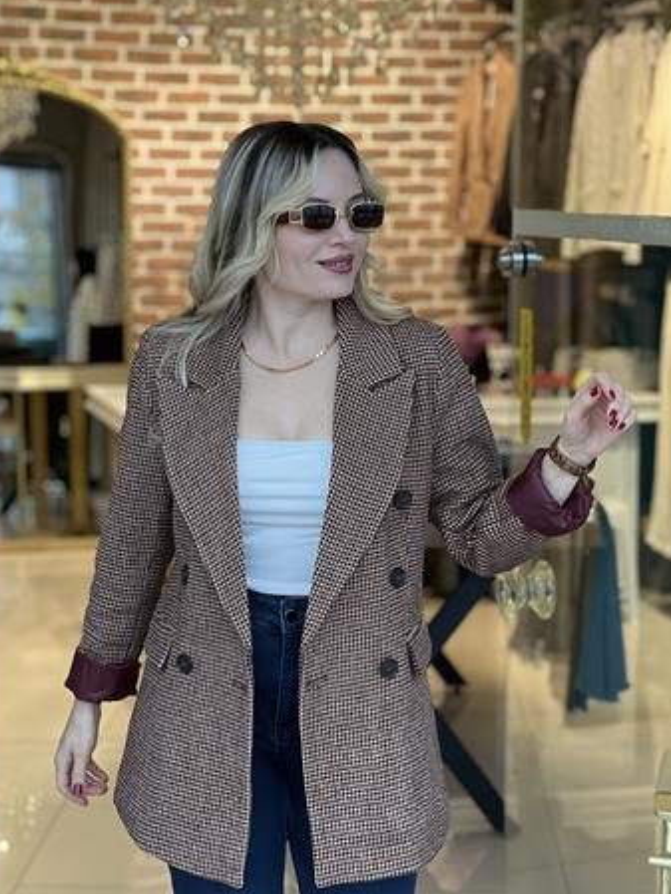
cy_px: 452
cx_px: 333
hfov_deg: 18.4
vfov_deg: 24.4
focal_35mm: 80
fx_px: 2067
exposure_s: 1/100
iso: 200
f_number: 2.8
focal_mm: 9
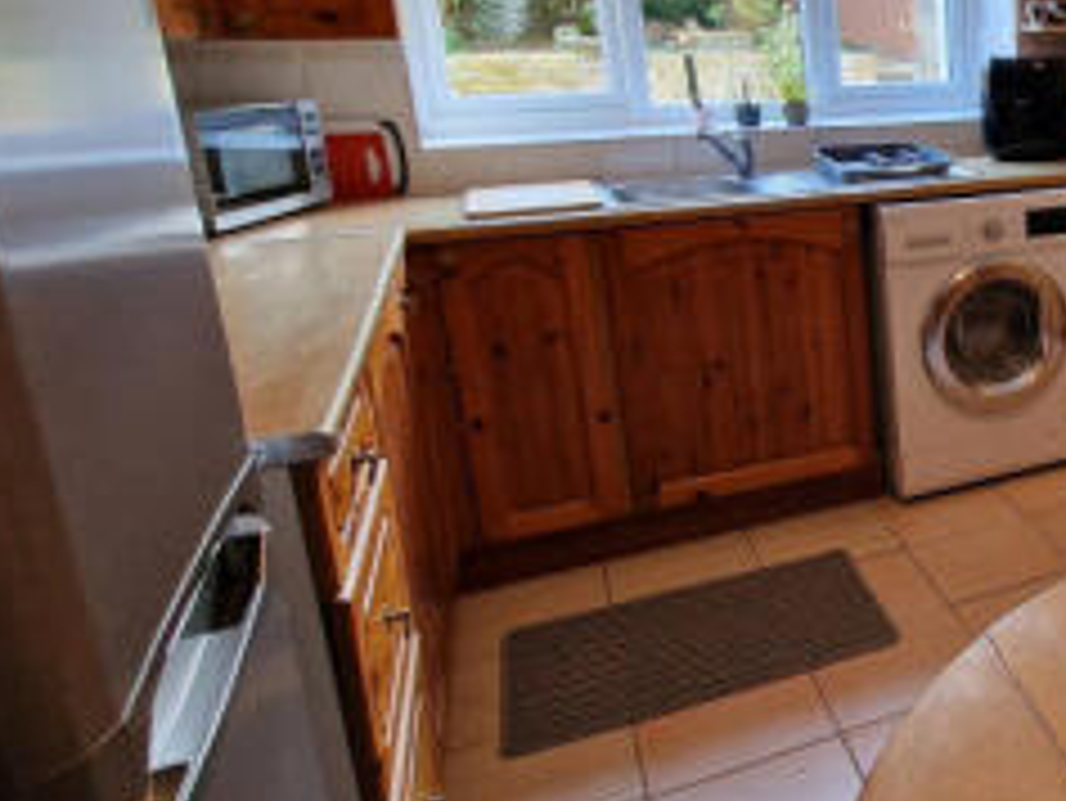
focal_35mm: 32
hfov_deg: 42.3
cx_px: 1217
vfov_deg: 43.8
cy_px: 290
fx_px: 986
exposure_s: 1/50
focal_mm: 2.2
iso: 400
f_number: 2.2
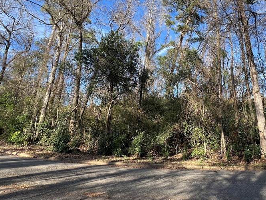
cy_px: 82
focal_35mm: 20
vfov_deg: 65.4
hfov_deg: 78.4
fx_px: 154
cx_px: 183
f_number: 1.8
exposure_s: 1/356
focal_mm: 1.57
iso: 32
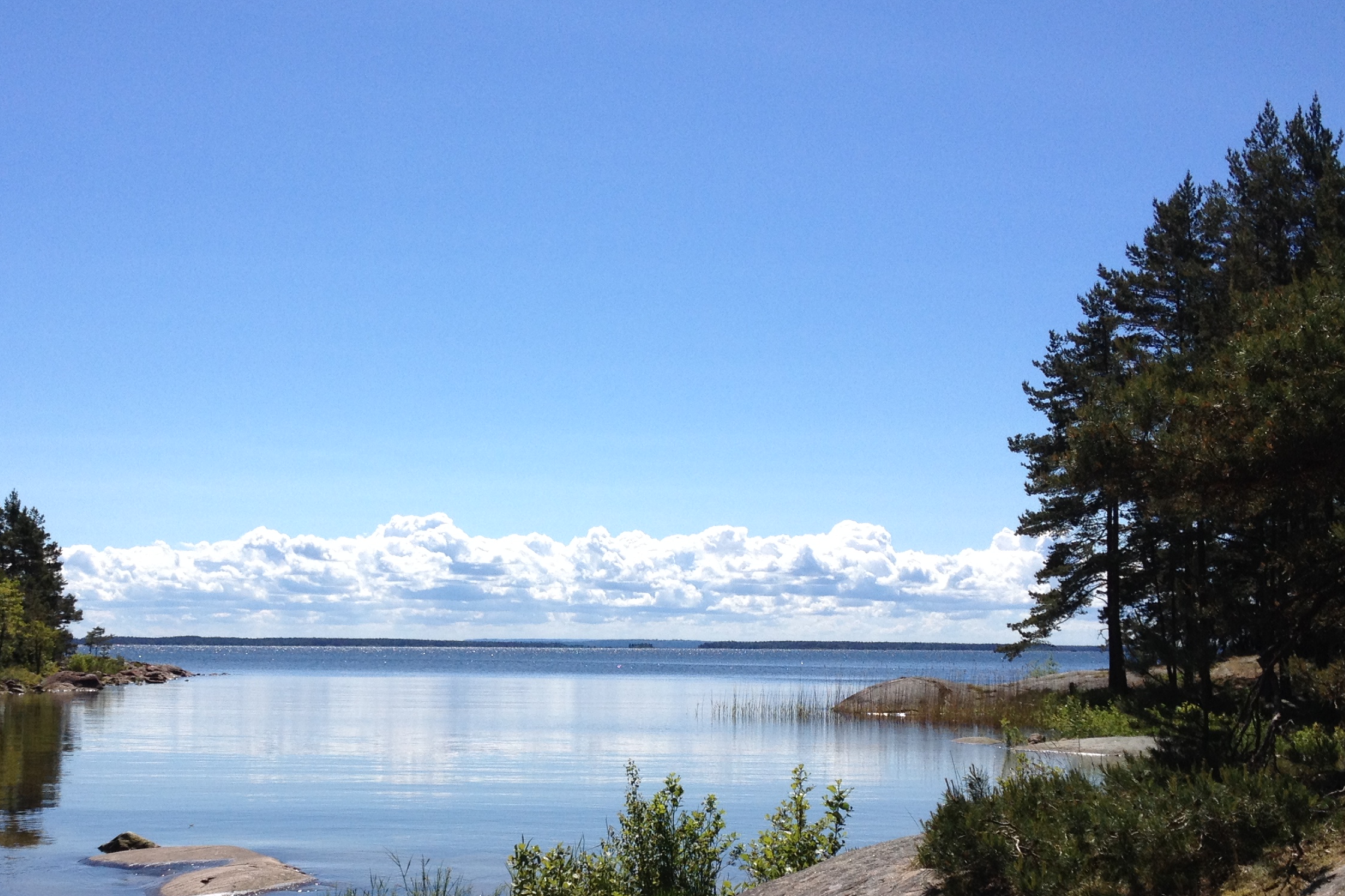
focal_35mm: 53
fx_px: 1980
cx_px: 571
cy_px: 644
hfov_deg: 37.4
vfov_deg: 25.3
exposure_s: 1/2513
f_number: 2.4
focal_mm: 4.28
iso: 50
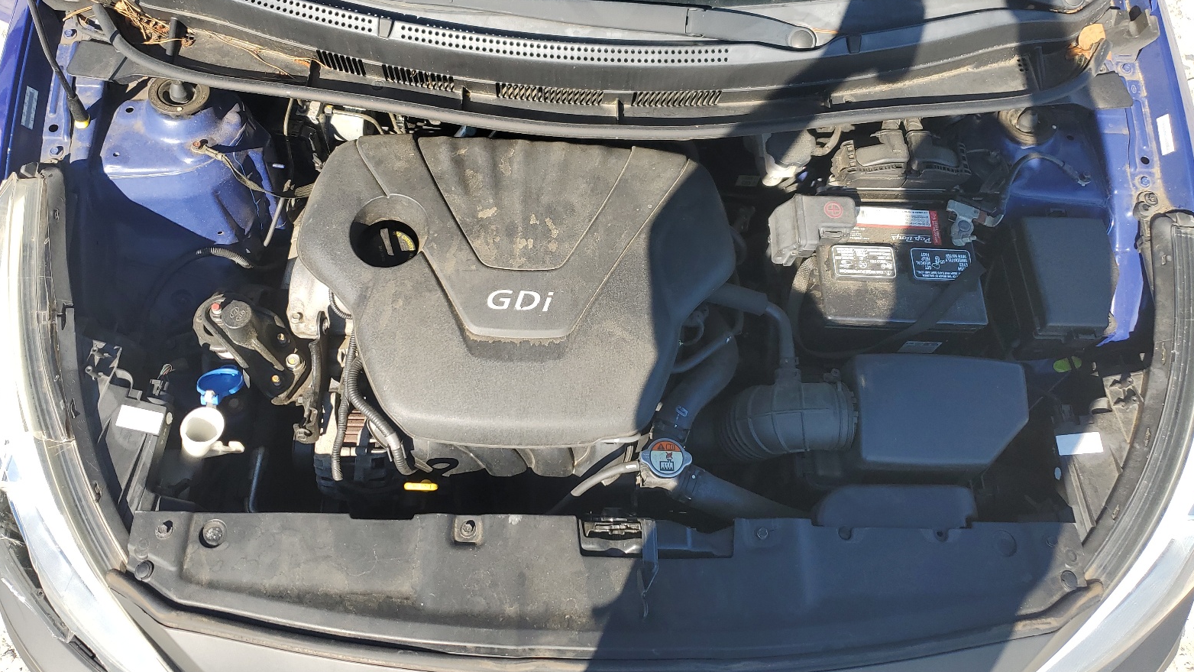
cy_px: 277
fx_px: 918
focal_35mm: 29
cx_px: 594
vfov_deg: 40.0
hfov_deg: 66.1
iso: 50
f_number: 1.5
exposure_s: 1/1111
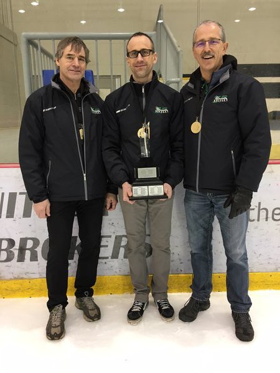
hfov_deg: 48.2
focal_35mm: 29
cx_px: 140
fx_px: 313
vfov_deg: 61.7
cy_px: 186
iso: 80
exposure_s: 1/30
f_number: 2.2
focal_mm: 4.15
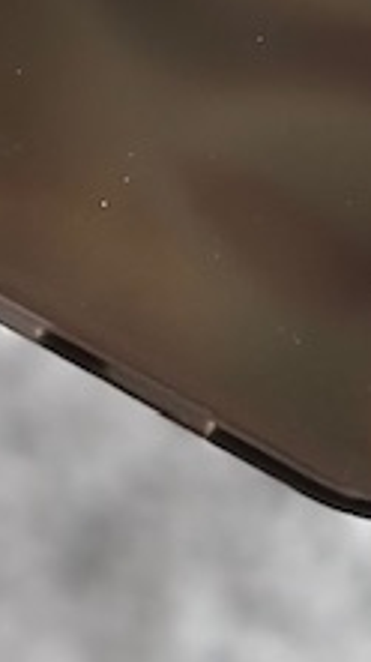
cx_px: 464
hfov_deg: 4.0
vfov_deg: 6.8
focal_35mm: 303
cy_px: -824
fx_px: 5309
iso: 100
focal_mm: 6.86
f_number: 1.78
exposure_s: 1/100
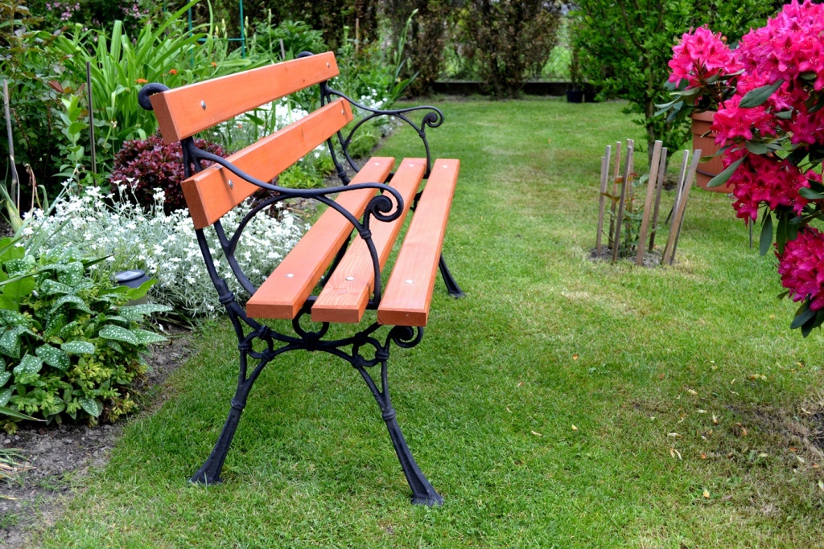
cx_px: 412
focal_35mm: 39
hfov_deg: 49.5
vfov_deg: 34.2
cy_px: 274
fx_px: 893
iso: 100
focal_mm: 26
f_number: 5.6
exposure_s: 1/125
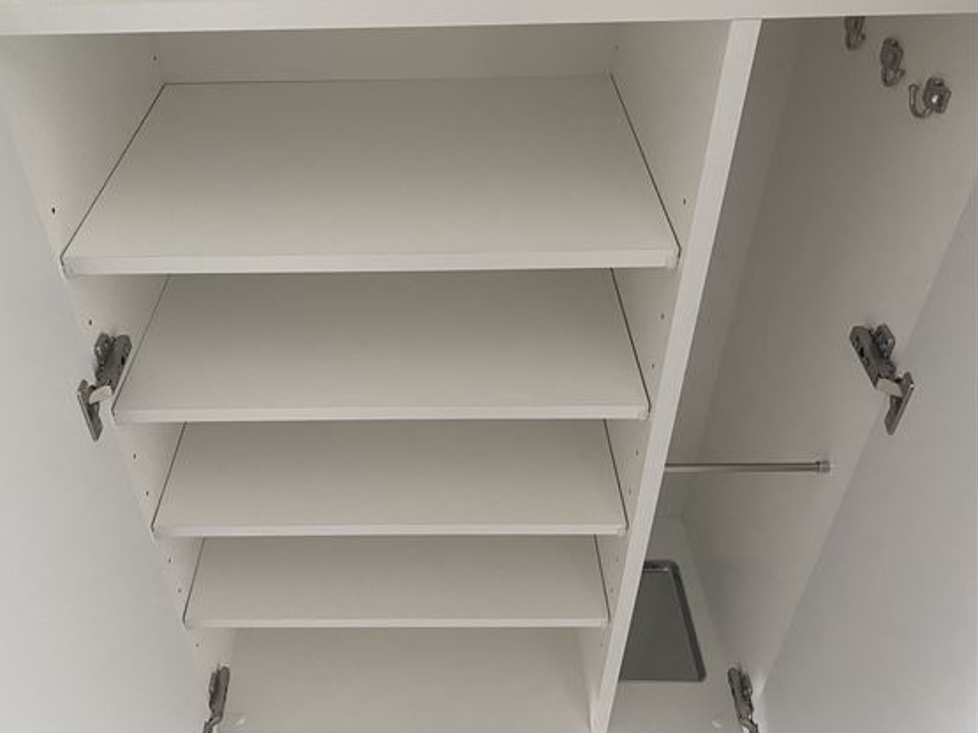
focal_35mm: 30
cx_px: 416
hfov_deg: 59.7
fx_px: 847
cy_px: 337
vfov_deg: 46.7
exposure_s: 1/60
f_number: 1.8
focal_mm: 4.25
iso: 320
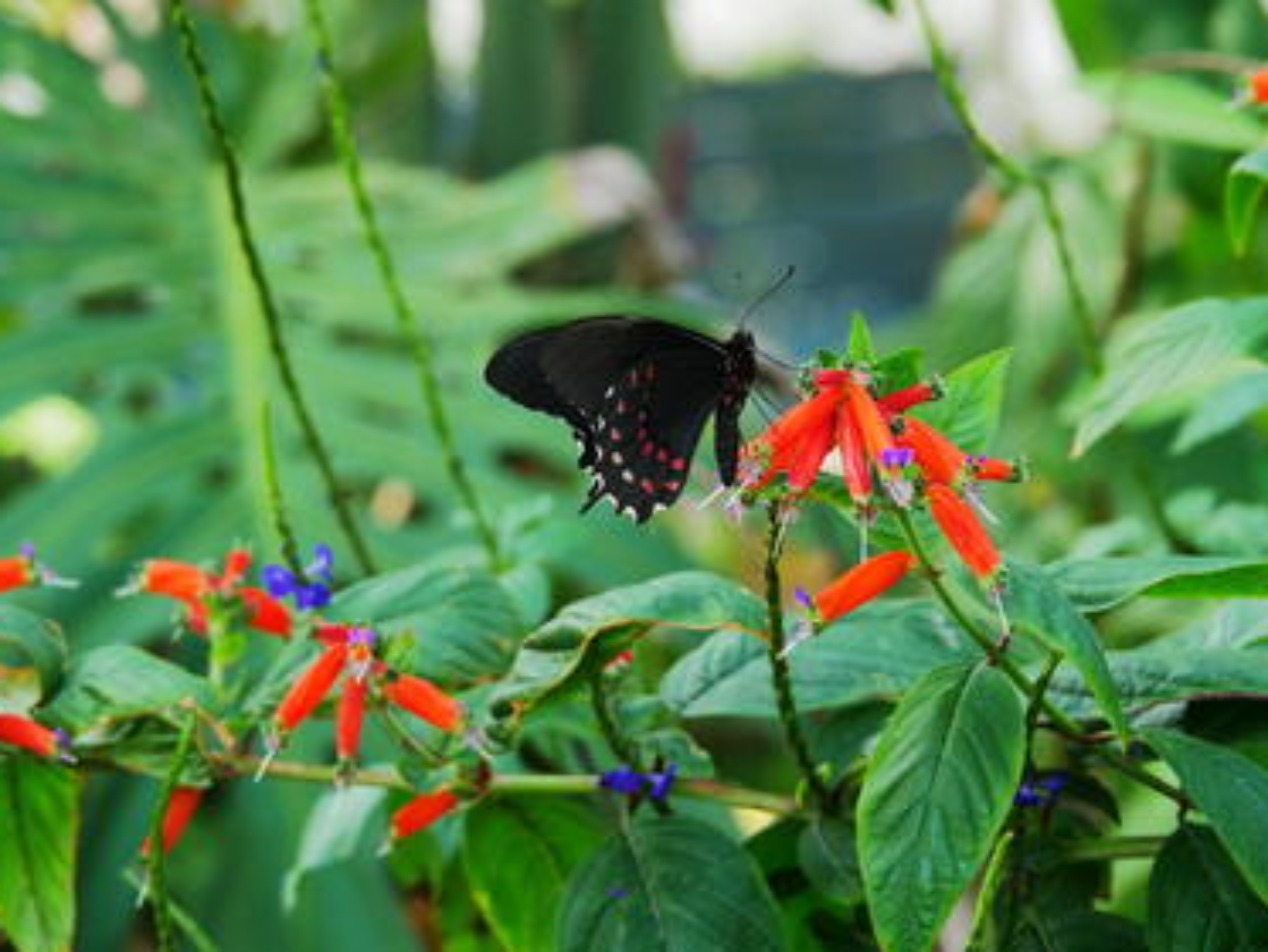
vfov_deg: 7.7
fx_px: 7072
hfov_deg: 10.2
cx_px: 609
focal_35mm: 193
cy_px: 405
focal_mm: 80
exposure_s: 1/200
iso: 500
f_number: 5.5
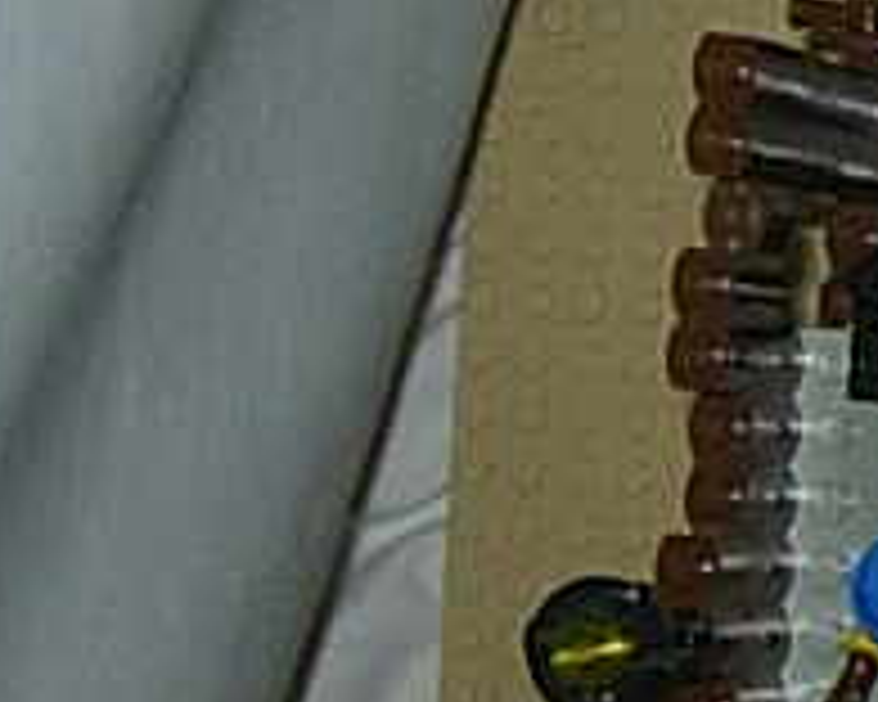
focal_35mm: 195
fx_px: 5067
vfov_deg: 7.9
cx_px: 2026
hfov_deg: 9.0
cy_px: 68
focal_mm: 7.8
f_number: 2.8
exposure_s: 1/64
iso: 79
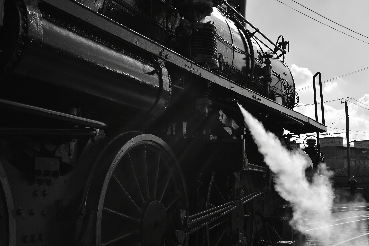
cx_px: 184
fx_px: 538
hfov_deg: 37.9
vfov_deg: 25.8
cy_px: 123
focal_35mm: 52
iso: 100
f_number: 10
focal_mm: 35
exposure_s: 1/400
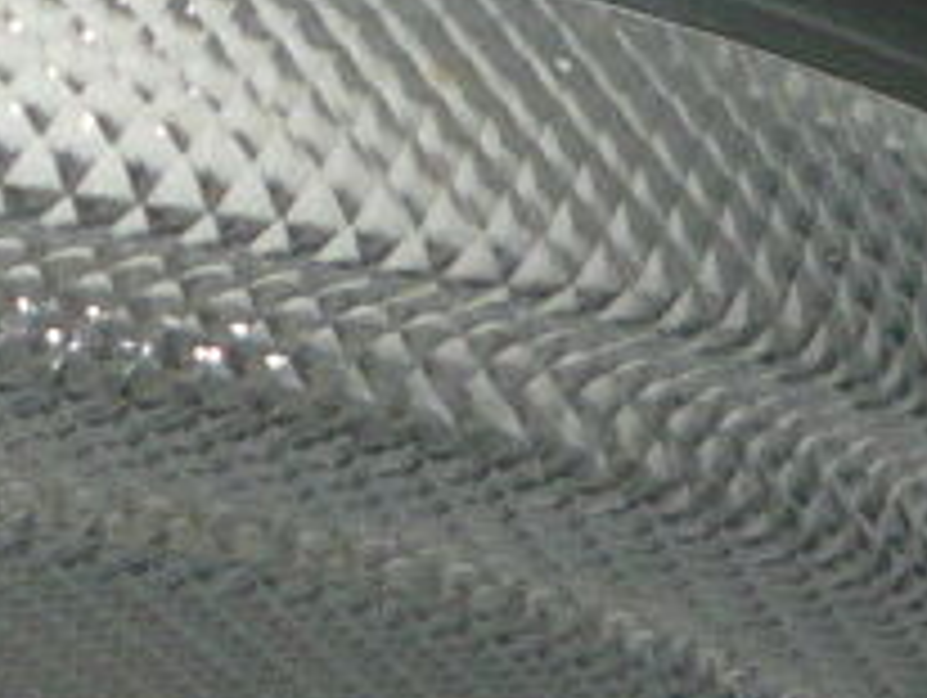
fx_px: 6864
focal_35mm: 256
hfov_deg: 7.5
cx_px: -608
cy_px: -856
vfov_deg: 5.6
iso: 100
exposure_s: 1/30
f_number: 2.8
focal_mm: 5.5
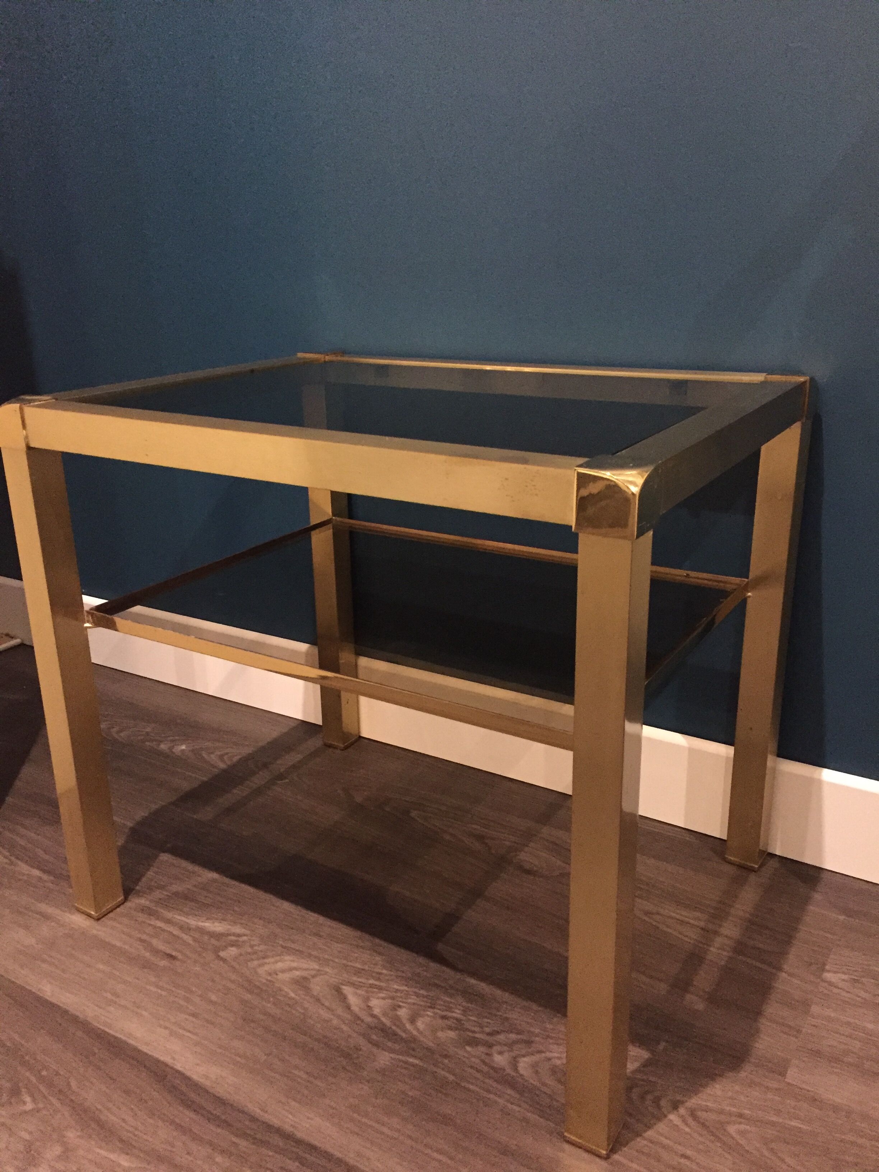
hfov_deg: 48.2
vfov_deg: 61.7
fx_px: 982
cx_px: 440
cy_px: 586
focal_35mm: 29
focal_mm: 4.15
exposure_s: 1/17
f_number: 2.2
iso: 400
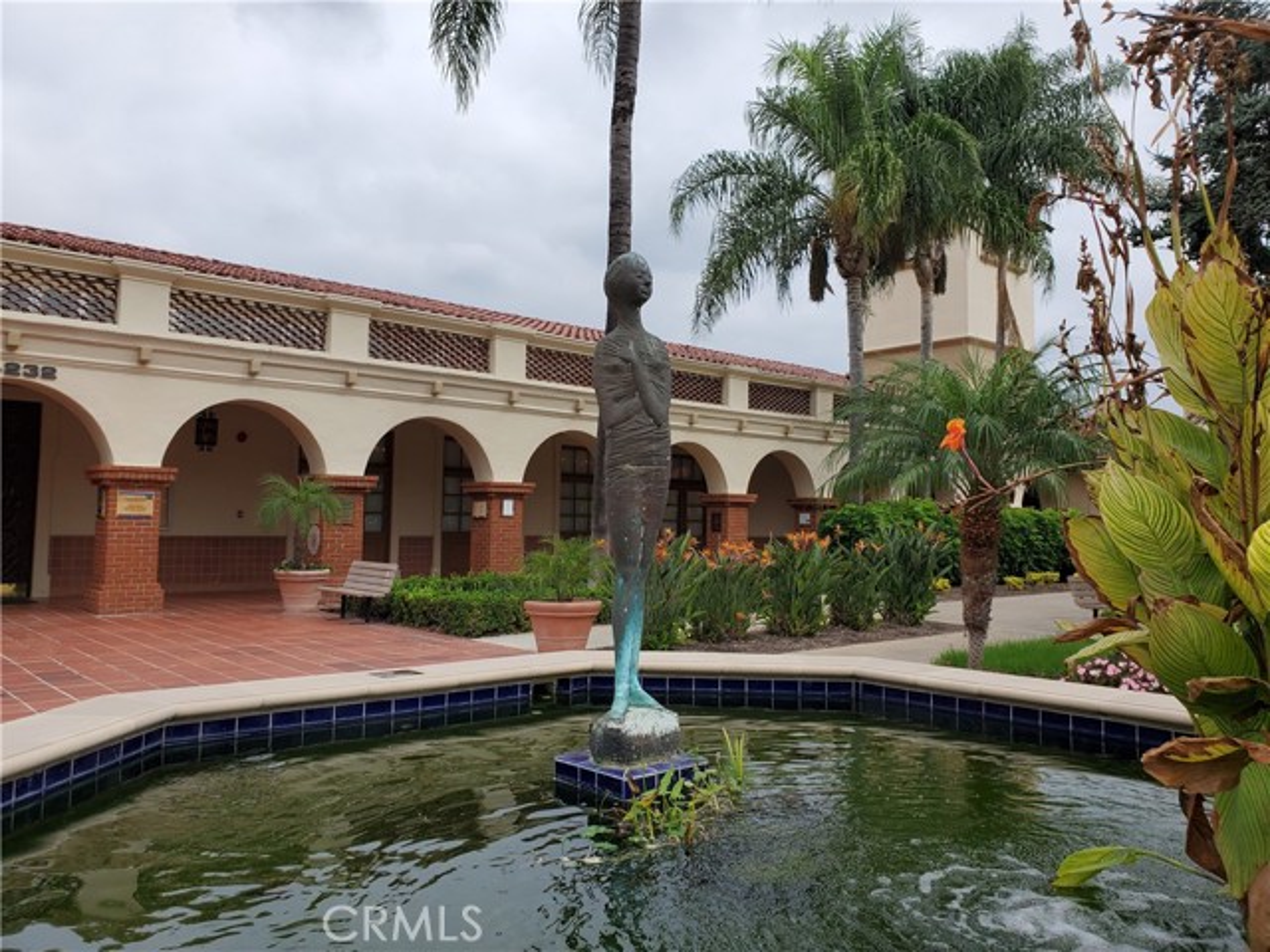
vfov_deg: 53.1
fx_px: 954
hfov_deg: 67.3
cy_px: 476
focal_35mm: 26
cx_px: 635
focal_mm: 4.3
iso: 50
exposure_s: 1/1192
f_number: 2.4
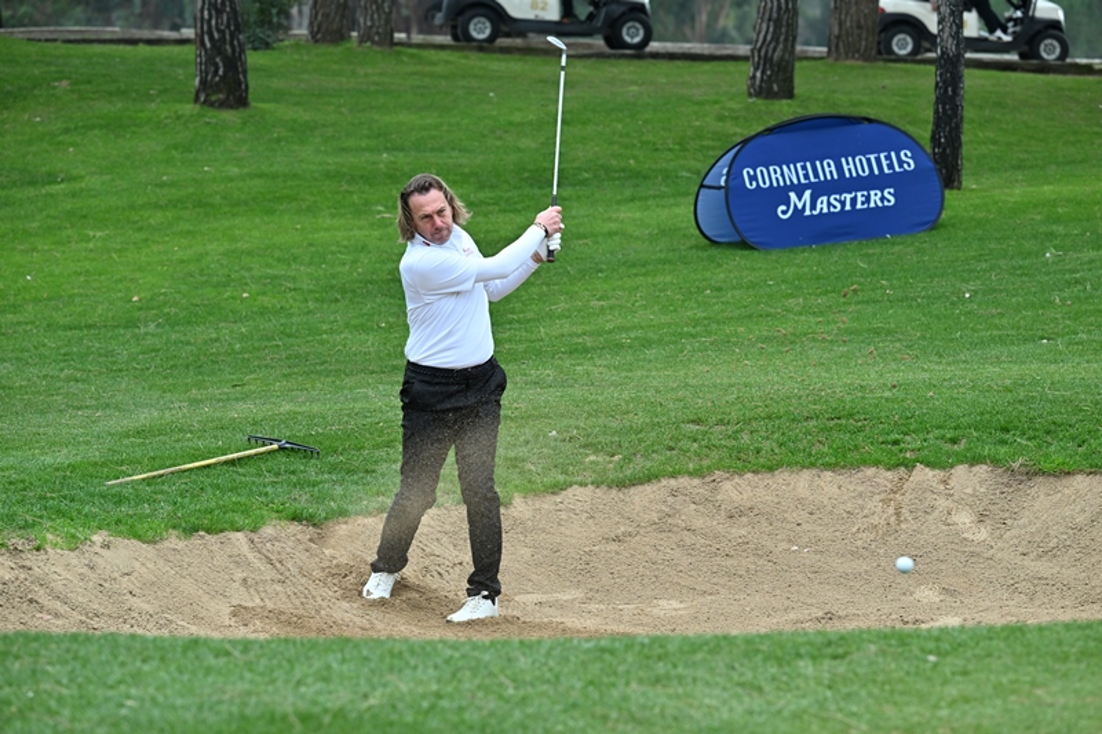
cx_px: 551
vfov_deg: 10.2
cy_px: 367
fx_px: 4131
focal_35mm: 135
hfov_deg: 15.2
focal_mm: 135
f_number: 5
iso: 800
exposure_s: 1/640
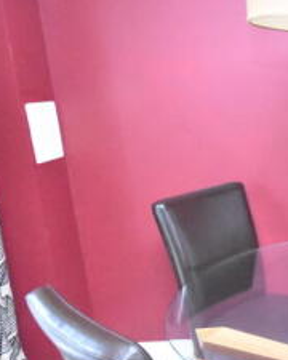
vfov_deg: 44.7
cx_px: 386
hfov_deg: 28.8
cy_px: 206
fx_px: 437
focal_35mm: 41
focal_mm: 10
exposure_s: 1/40
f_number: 4
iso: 12800
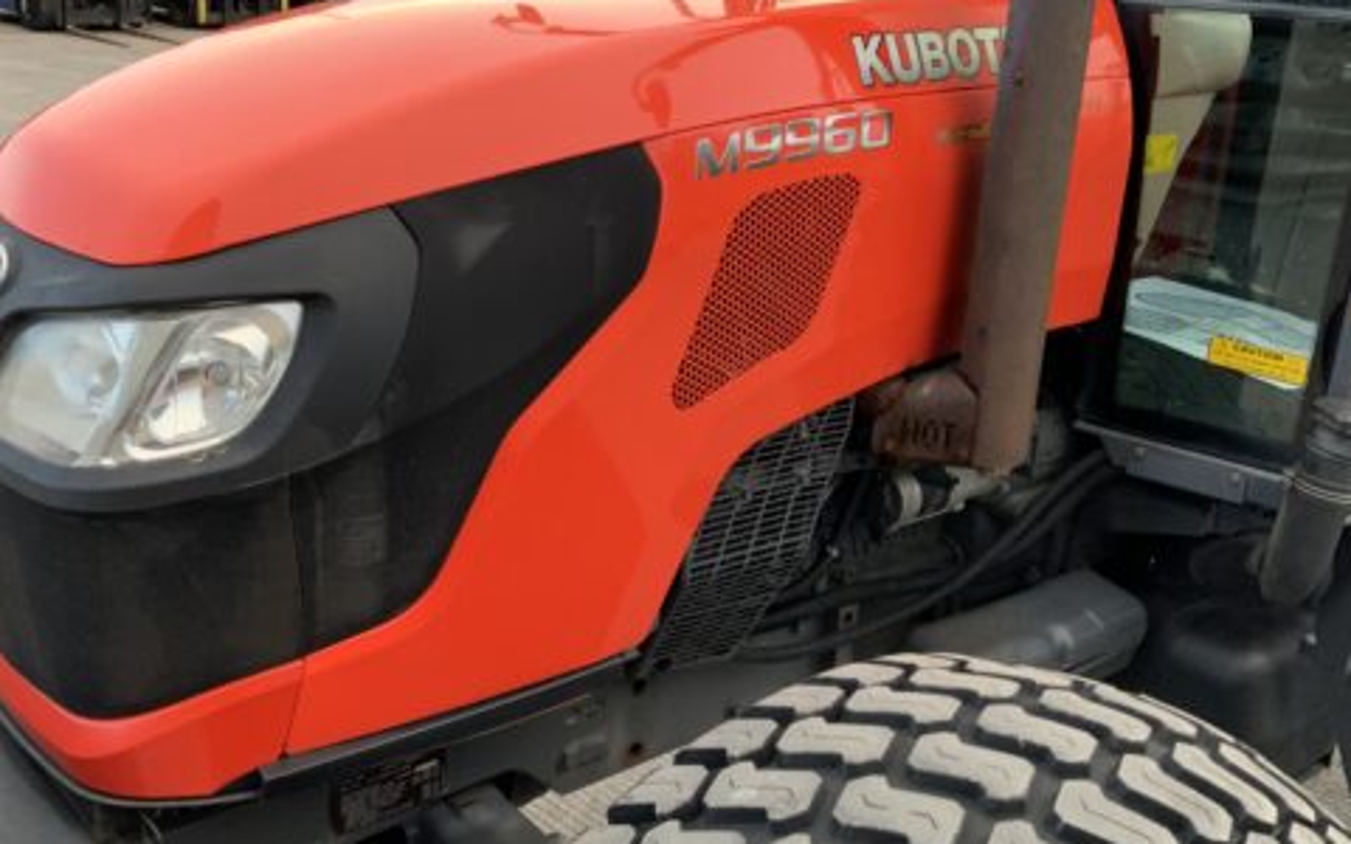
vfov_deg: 31.2
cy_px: 360
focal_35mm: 41
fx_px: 1510
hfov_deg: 48.1
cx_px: 585
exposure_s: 1/122
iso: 50
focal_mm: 3
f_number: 1.8
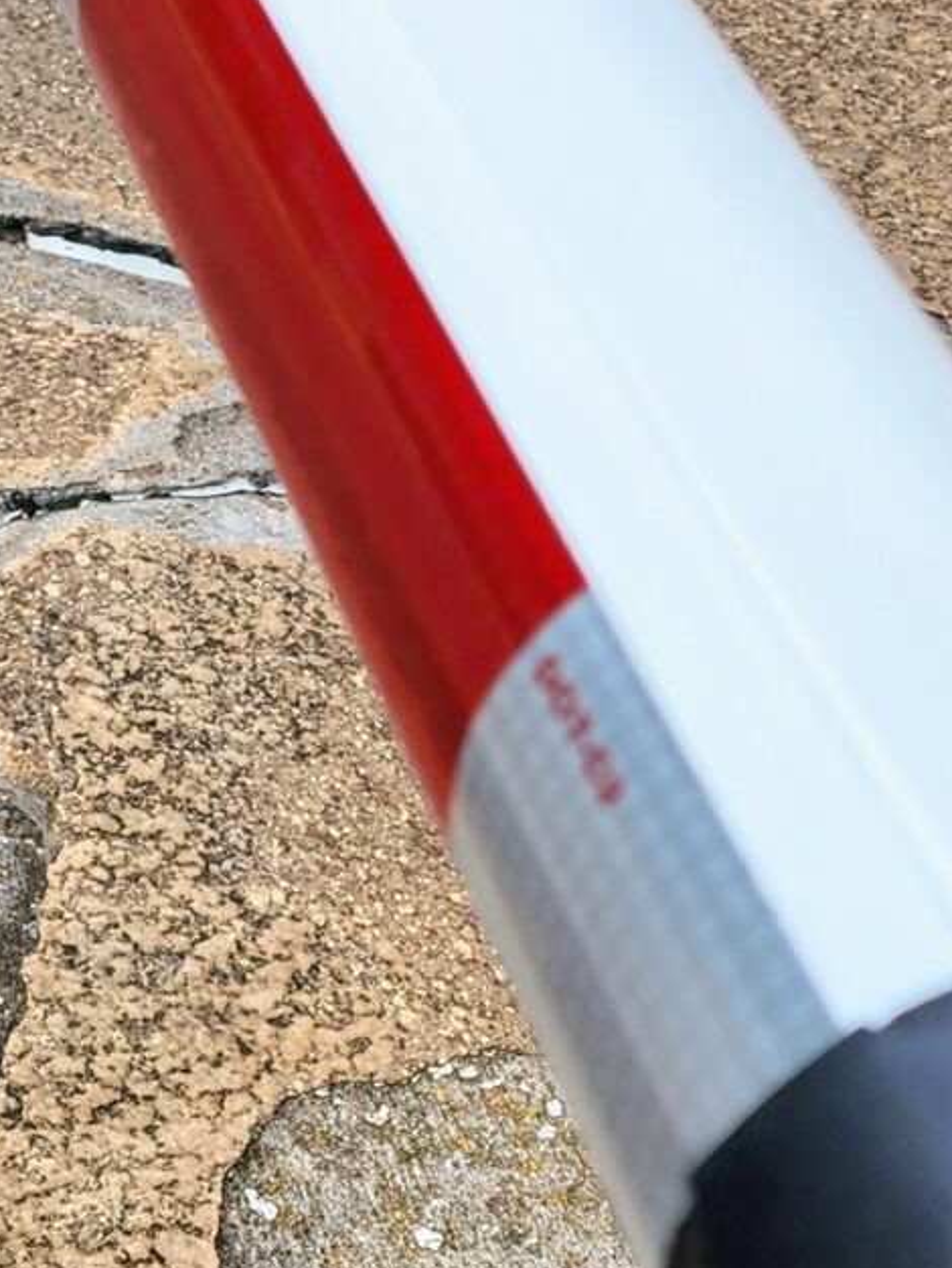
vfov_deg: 19.2
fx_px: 3445
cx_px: -600
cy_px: -405
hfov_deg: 14.4
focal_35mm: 94
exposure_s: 1/213
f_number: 1.8
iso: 12
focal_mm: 6.4
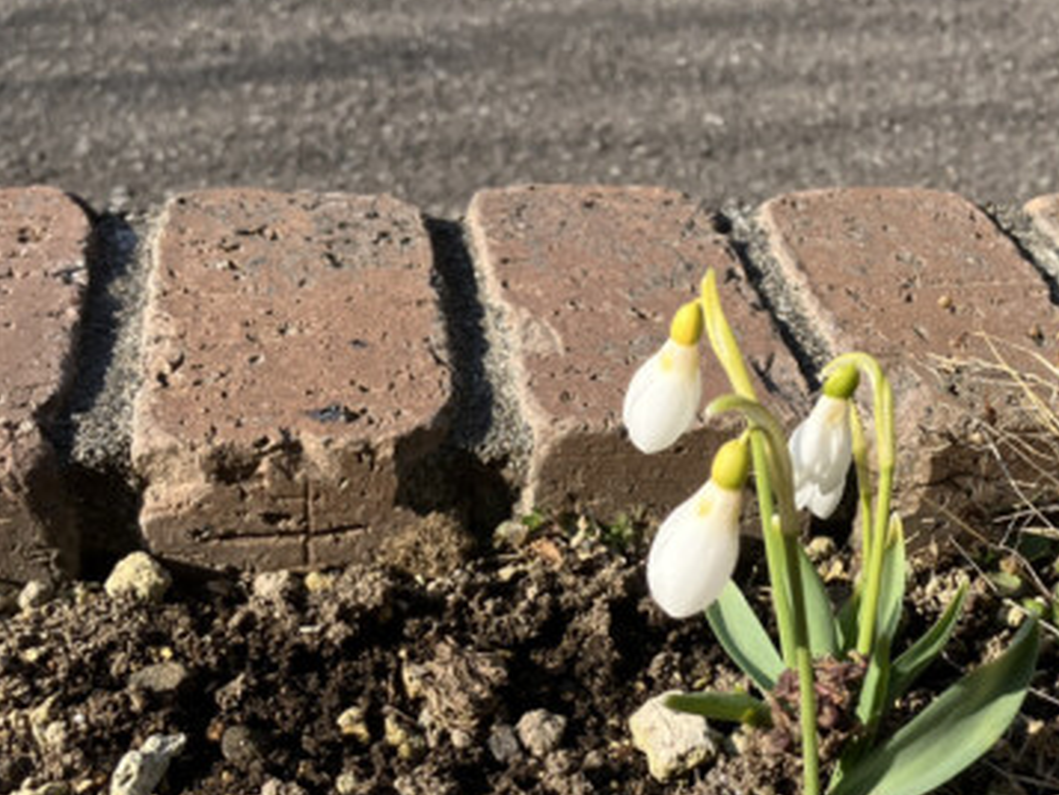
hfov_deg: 37.0
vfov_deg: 28.4
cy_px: 513
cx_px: 715
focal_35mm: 51
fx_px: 1561
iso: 32
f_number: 1.8
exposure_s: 1/883
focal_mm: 3.99
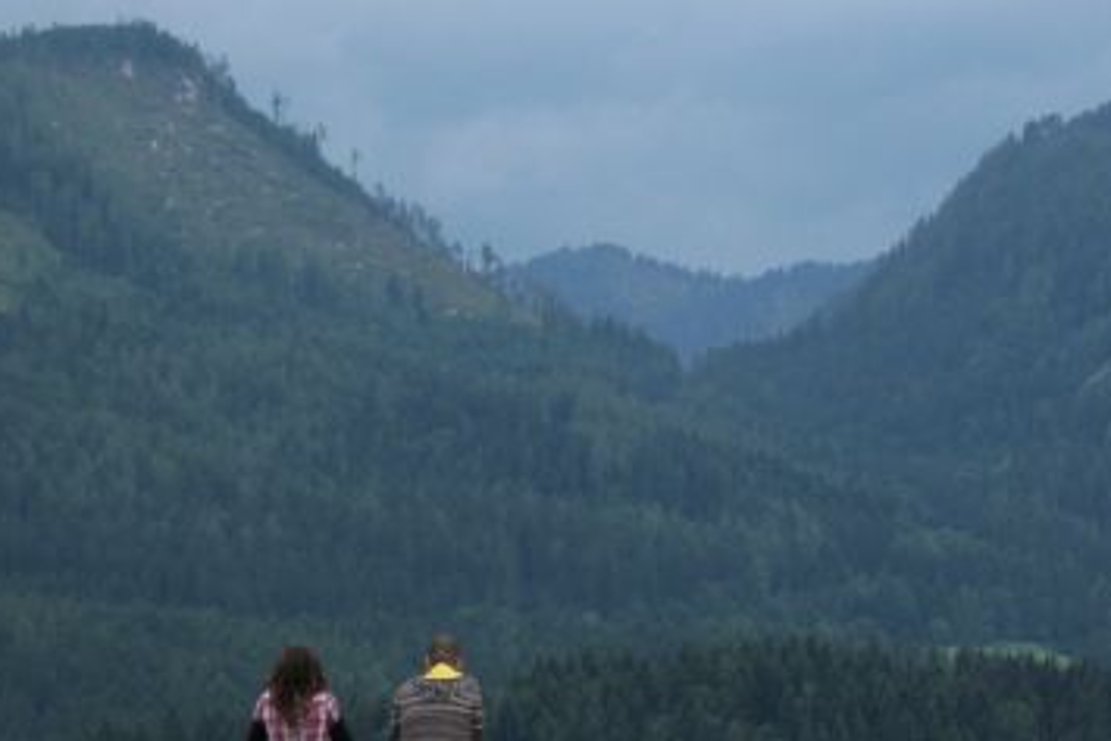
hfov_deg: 10.4
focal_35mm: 197
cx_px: 532
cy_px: 497
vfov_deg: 7.0
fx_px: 6082
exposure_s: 1/60
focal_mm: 18.8
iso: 80
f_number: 5.7
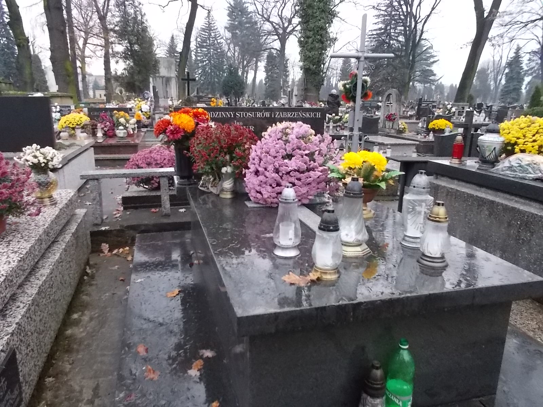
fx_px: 408
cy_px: 204
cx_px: 272
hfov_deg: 67.3
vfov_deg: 53.1
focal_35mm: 26
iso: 400
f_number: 3.2
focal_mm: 4.6
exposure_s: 1/400
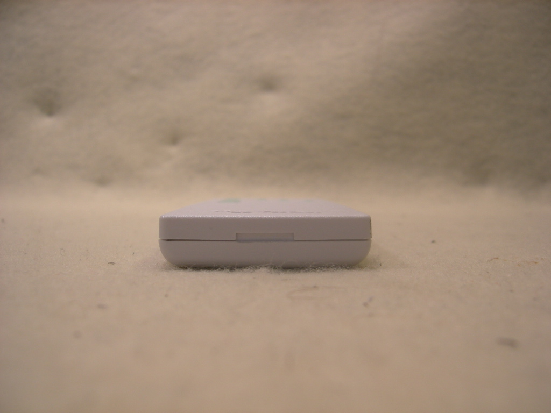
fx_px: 573
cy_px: 206
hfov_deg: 51.4
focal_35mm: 36
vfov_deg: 39.7
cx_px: 276
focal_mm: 7.5
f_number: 3.4
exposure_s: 1/70.7
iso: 64
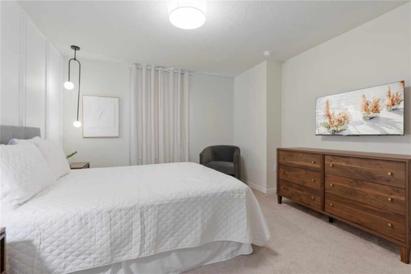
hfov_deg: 96.8
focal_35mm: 16
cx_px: 206
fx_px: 183
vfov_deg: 73.7
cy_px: 137
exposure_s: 1/1.25
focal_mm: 16
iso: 640
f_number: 8
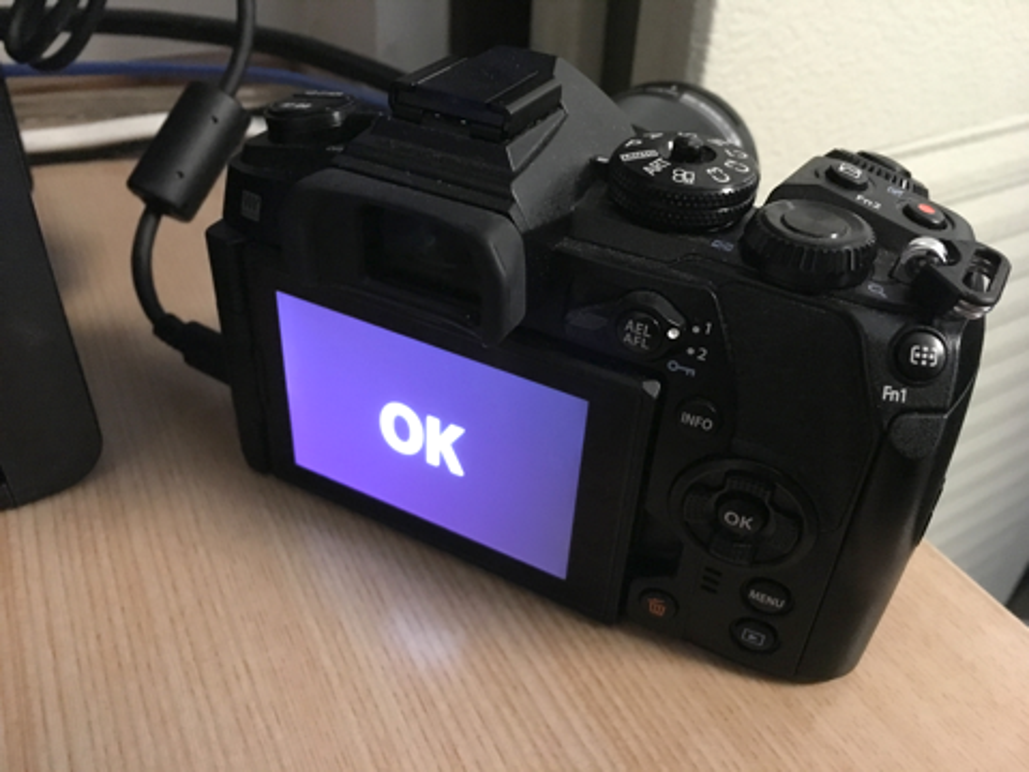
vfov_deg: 48.2
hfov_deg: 61.7
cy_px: 386
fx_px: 862
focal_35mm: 29
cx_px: 514
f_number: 2.2
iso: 800
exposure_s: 1/15
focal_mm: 4.15
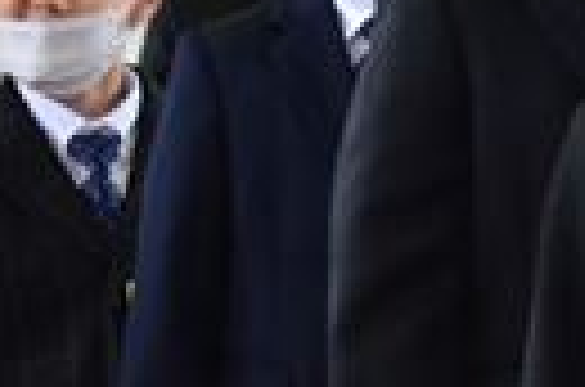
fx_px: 6094
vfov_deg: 3.6
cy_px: 97
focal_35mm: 376
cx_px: 225
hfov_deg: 5.5
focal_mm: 65
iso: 1600
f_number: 5.3
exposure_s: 1/100
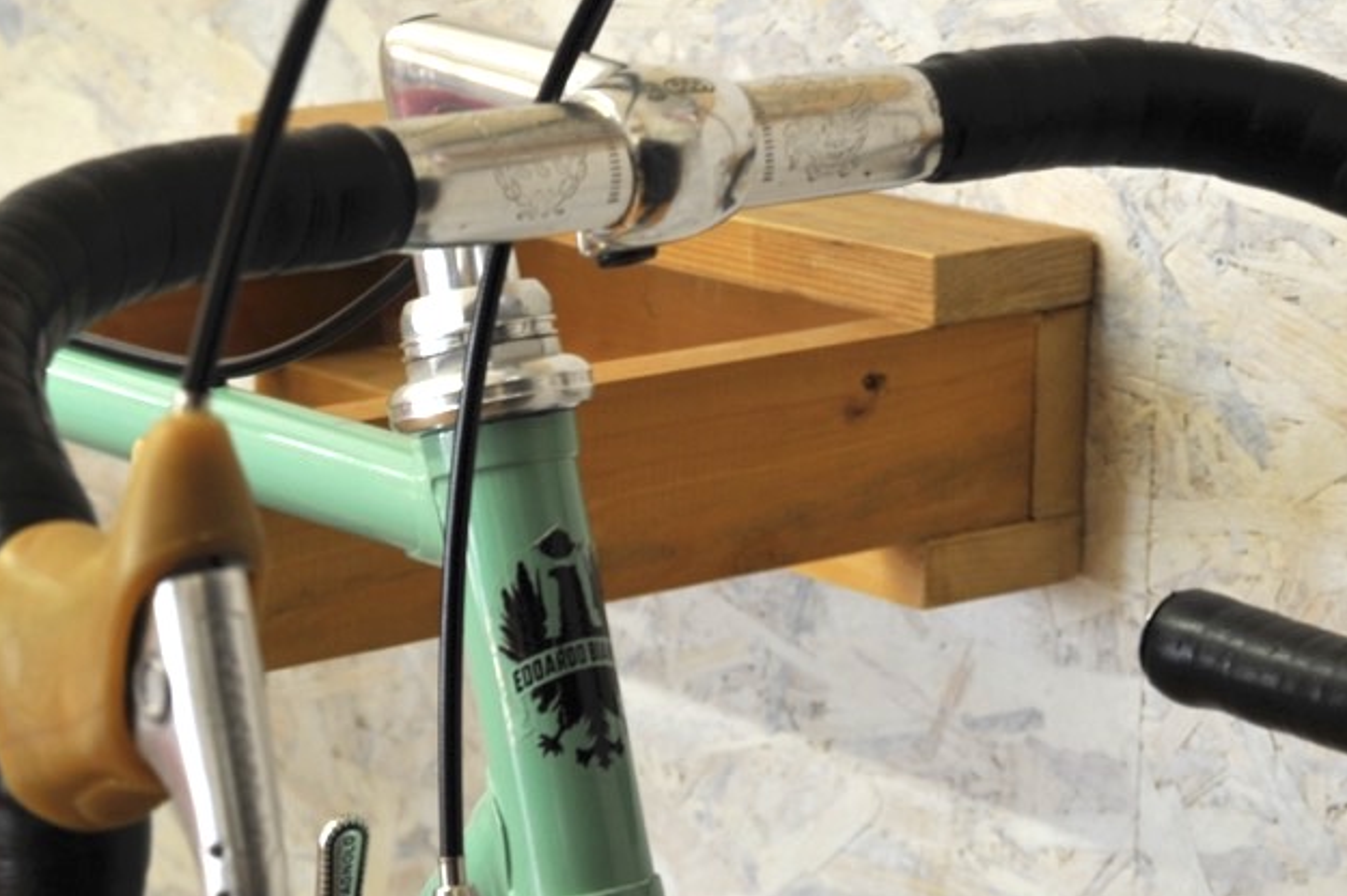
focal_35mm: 119
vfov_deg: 11.5
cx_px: 662
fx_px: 4450
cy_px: 739
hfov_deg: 17.2
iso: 800
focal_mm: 62
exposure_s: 1/5
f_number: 11
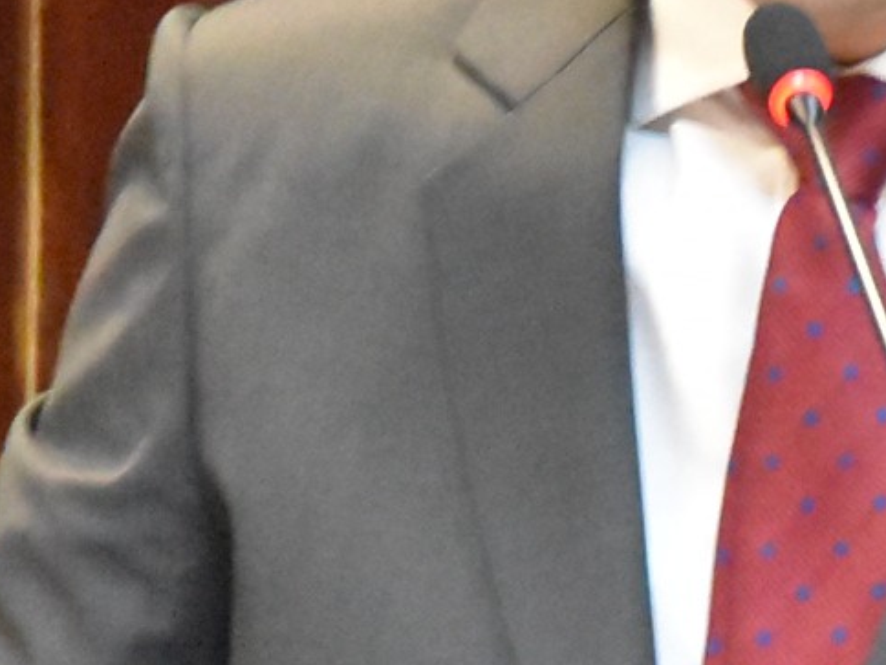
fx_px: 21704
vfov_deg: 1.8
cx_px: 902
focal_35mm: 848
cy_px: 359
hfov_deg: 2.3
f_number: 5.3
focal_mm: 95
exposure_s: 1/80
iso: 12800
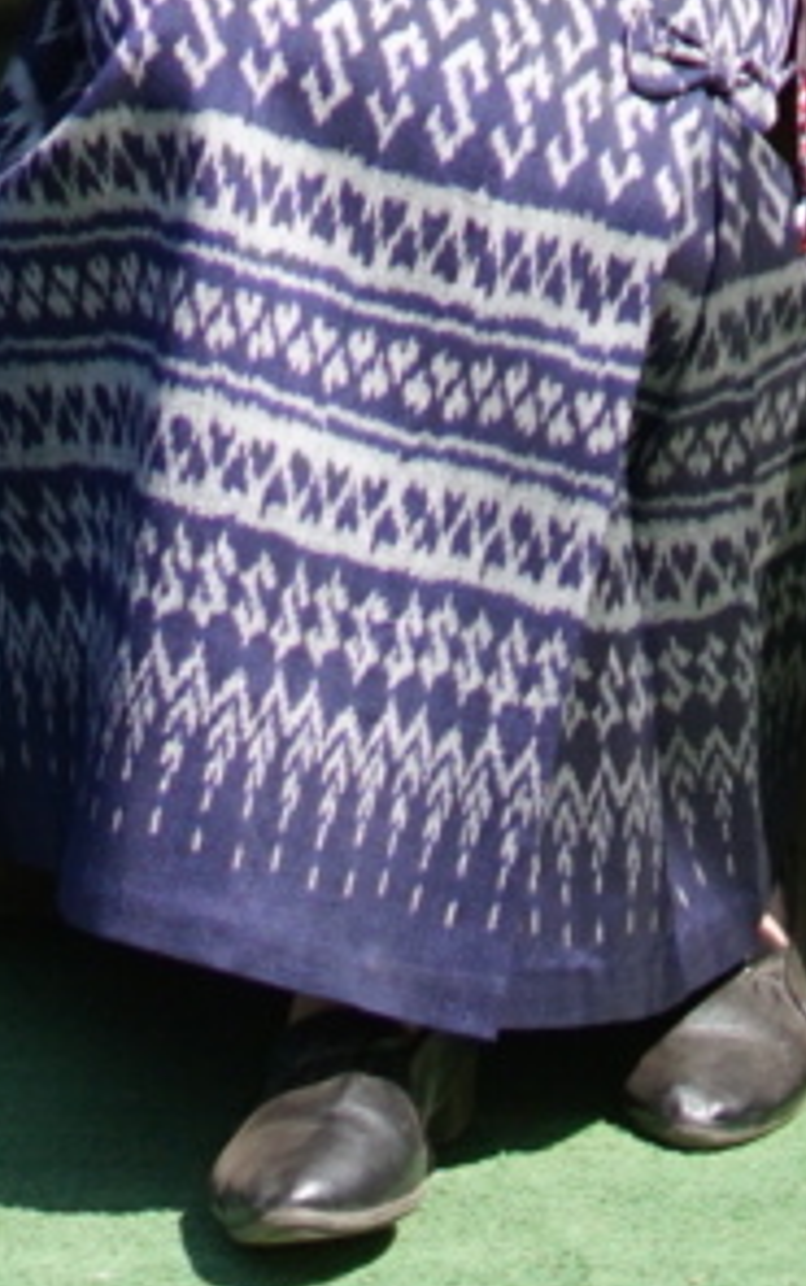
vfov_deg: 7.3
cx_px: -1202
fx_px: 9782
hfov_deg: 4.6
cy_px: -902
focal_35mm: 279
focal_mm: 50
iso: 400
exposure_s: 1/8000
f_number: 1.8
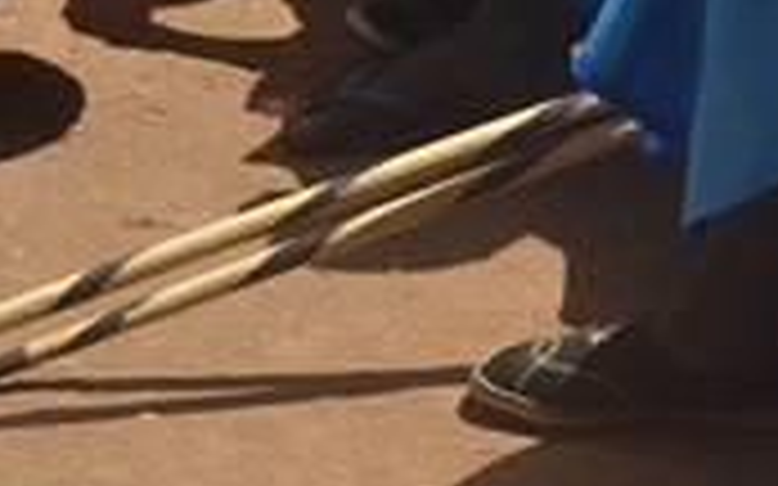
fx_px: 3222
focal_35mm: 152
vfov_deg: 8.4
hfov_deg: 12.3
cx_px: 1527
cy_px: -306
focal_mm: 24
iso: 100
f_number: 8
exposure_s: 1/250
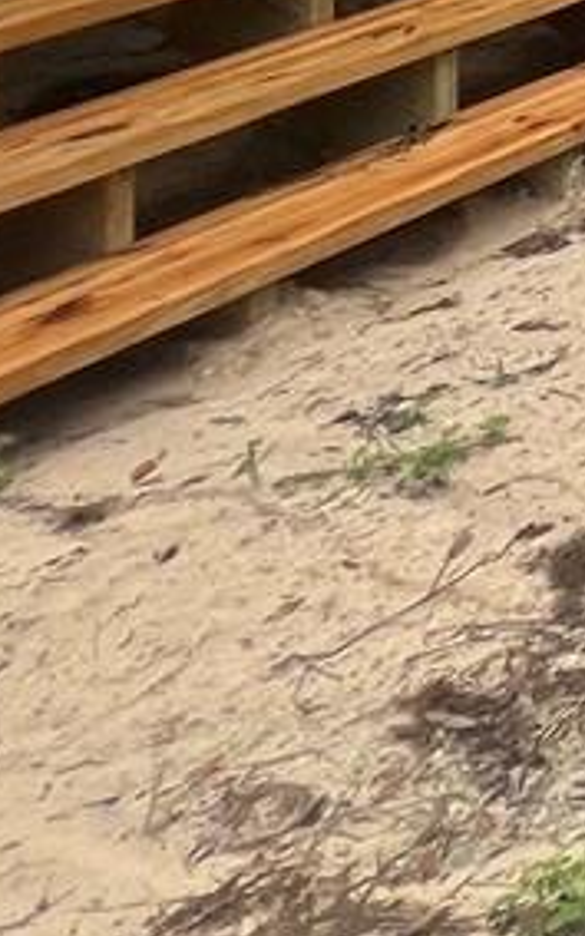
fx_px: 1989
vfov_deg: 19.5
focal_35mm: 78
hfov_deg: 9.3
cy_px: -764
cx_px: 2092
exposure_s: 1/523
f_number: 1.8
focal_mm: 1.57
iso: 32
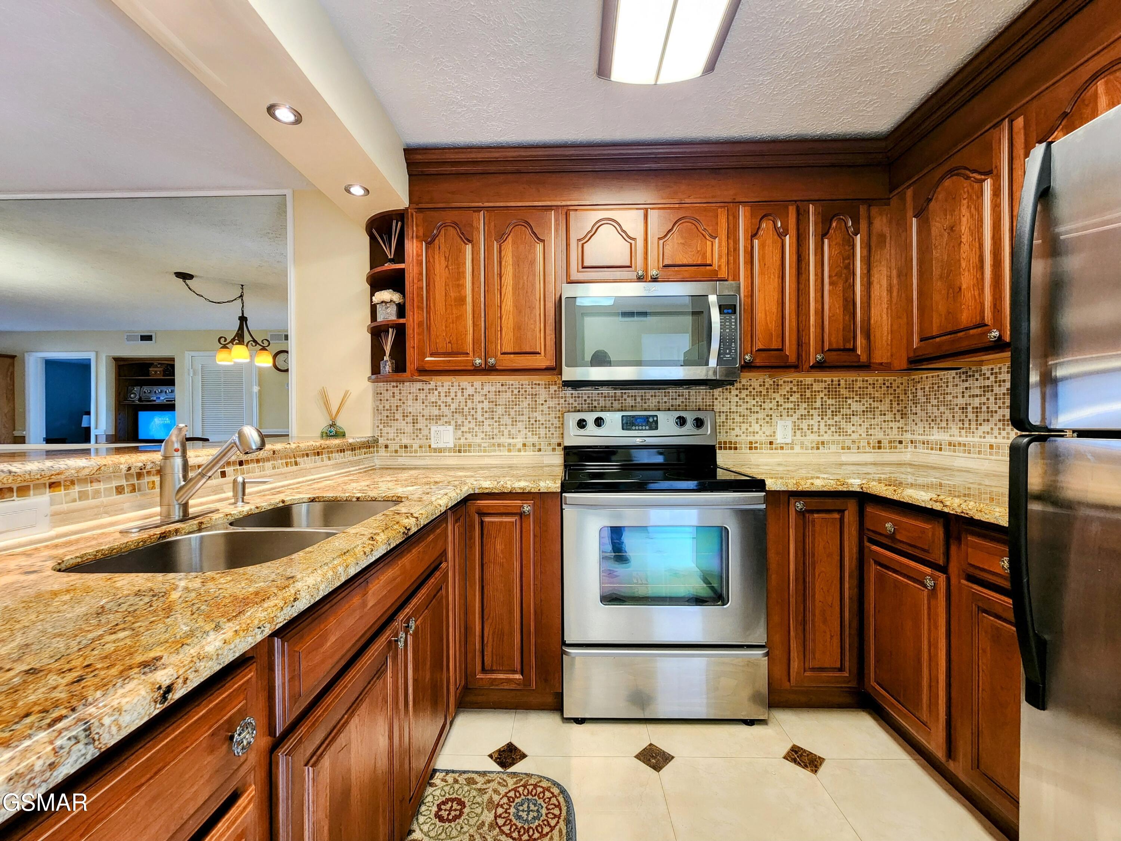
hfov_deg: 106.2
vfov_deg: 89.9
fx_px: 421
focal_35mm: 13
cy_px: 420
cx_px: 560
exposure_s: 1/60
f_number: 2.2
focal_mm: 2.2
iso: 250
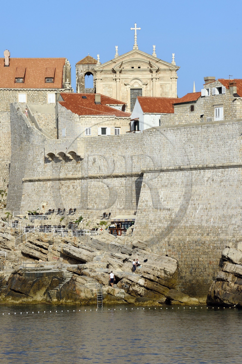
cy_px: 182
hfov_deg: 7.8
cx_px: 121
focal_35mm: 175
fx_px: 1766
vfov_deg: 11.8
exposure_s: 1/320
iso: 200
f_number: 13
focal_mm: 175
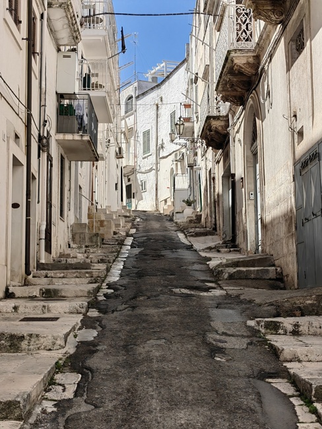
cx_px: 161
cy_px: 214
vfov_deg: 33.2
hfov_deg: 25.2
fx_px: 719
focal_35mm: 58
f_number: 1.8
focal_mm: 5.54
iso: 80
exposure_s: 1/3125
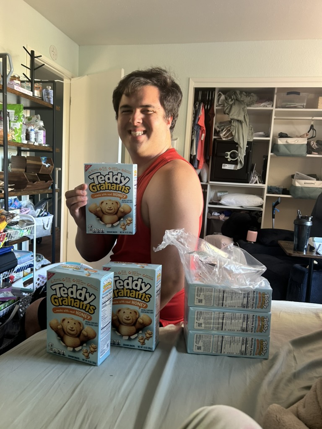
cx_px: 161
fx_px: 322
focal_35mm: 26
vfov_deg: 67.3
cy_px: 214
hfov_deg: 53.1
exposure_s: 1/42
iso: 125
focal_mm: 5.7
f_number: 1.5
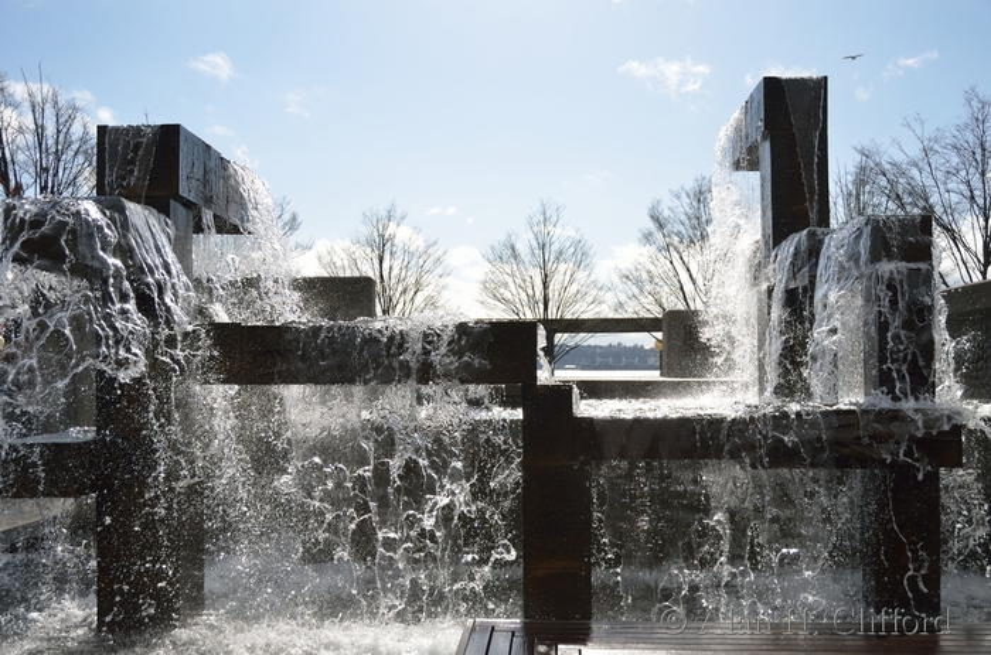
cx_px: 496
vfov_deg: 36.7
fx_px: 989
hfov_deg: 53.2
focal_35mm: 36
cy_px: 328
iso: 160
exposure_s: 1/2500
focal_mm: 24
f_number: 3.8
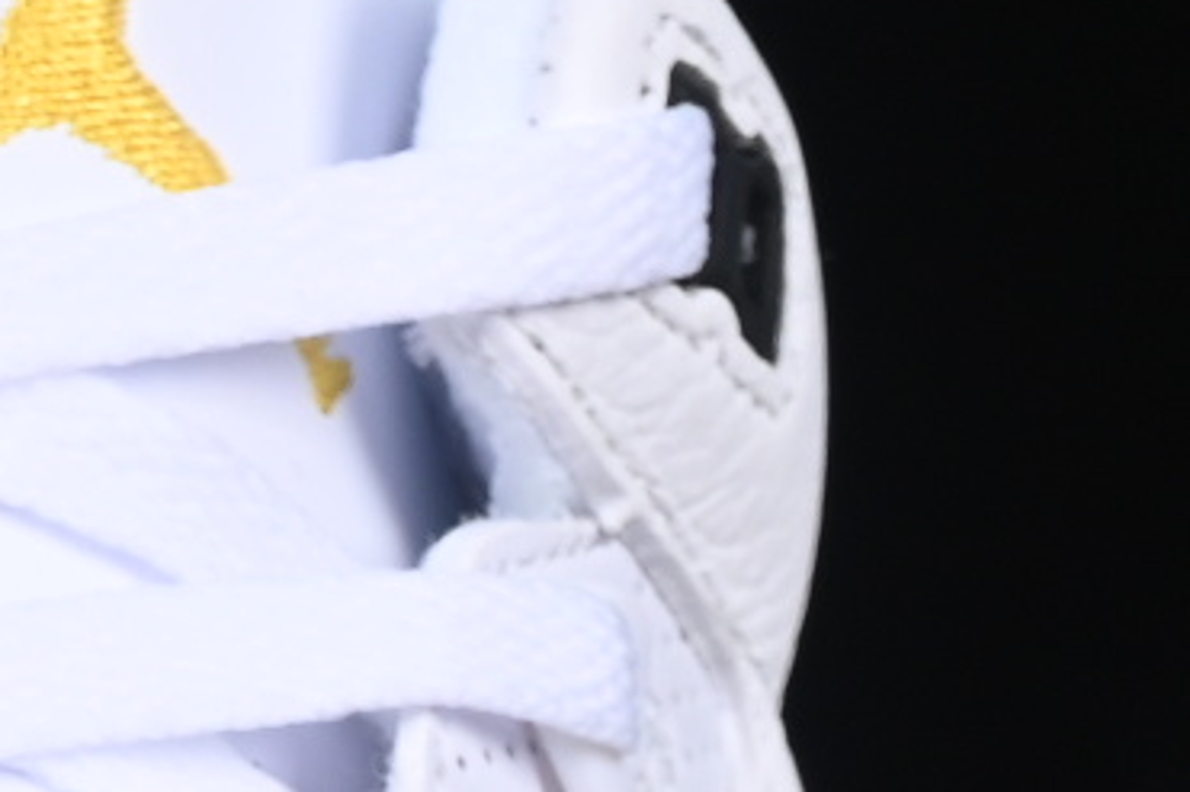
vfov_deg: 2.4
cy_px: 2030
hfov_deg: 3.6
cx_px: -1145
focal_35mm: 563
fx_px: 18601
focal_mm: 50
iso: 160
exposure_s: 1/125
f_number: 8
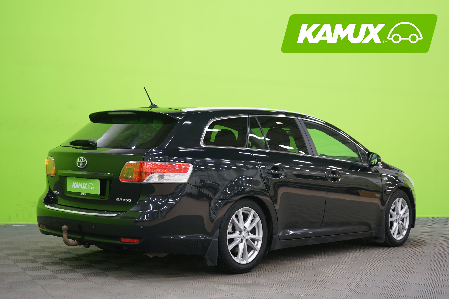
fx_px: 673
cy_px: 150
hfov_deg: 36.9
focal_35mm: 54
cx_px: 224
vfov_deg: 25.1
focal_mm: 54
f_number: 5
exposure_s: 1/5
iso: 400
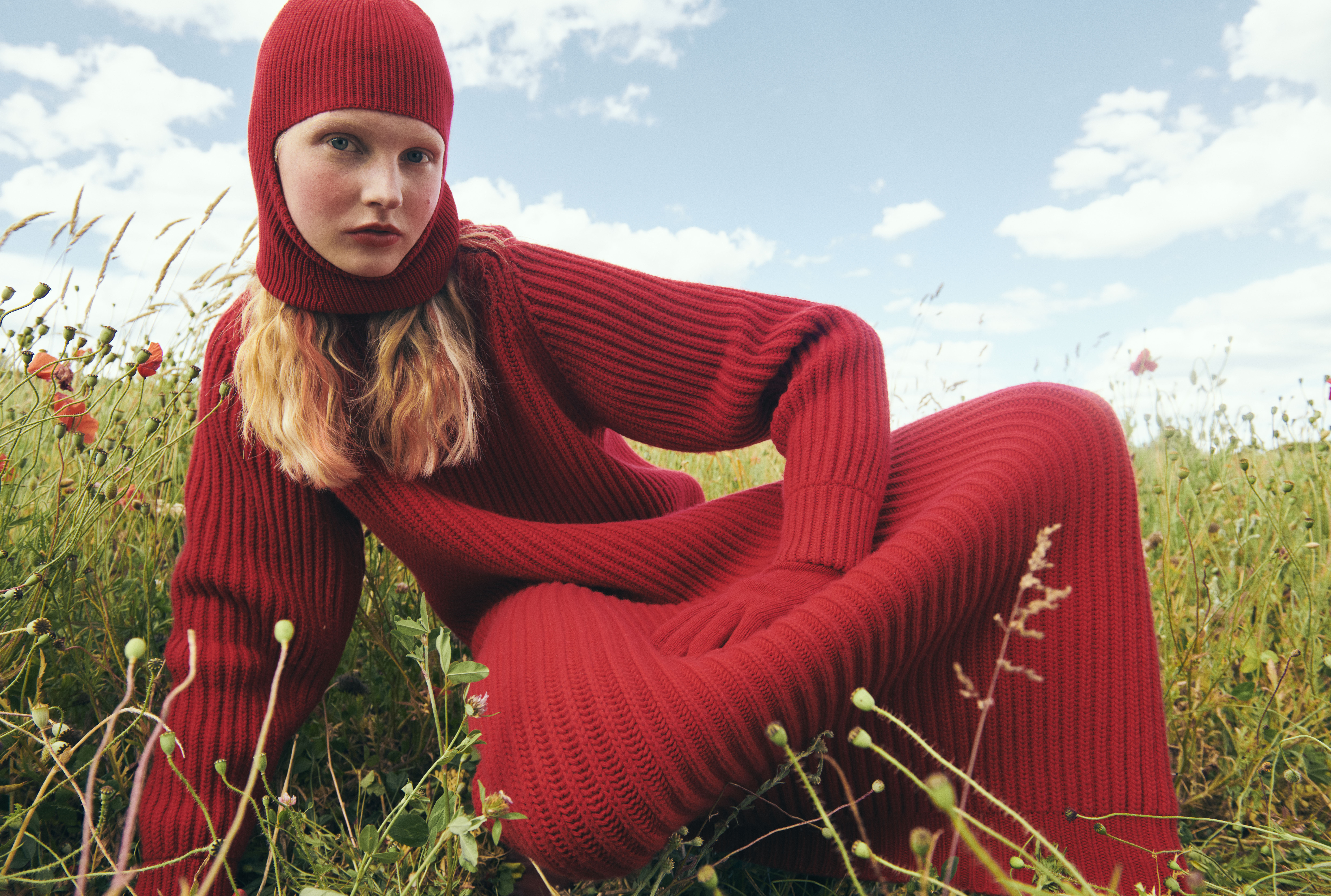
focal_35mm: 24
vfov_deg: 53.4
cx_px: 666
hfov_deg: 73.6
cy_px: 448
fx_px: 890
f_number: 5.6
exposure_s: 1/640
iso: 400
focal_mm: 24
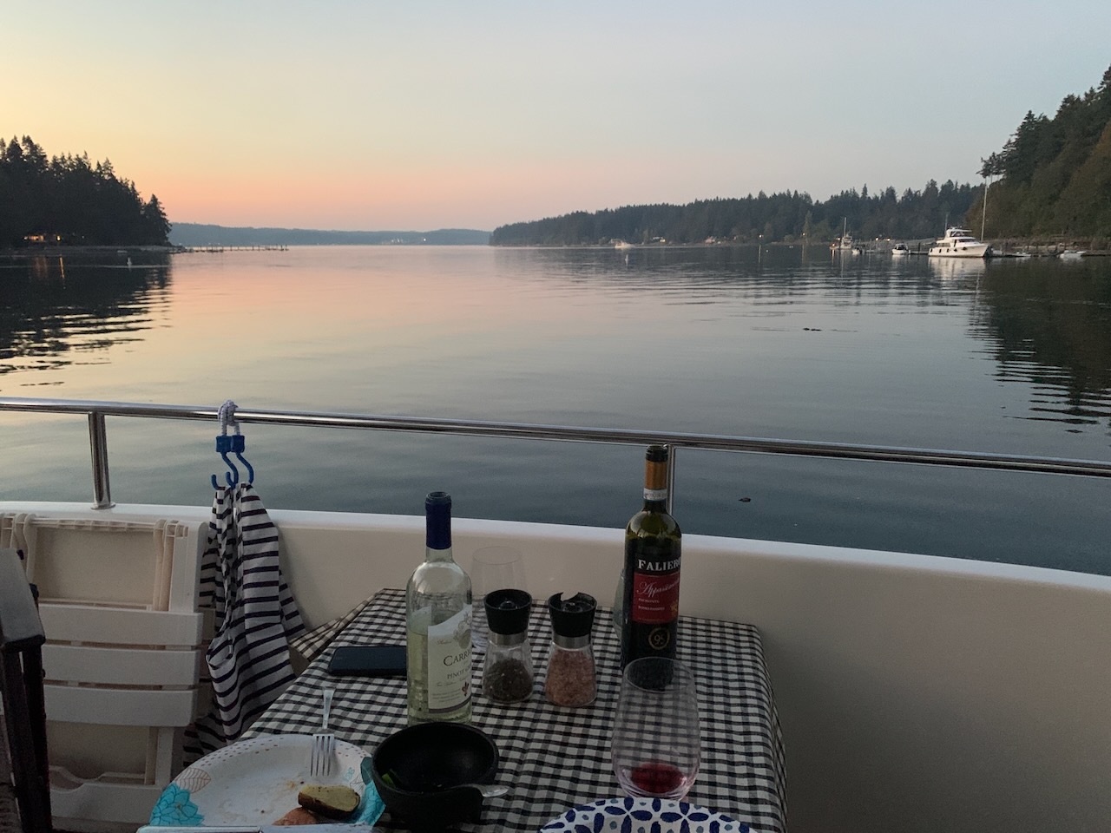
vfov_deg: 53.1
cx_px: 556
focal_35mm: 26
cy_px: 416
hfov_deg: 67.3
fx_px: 834
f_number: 1.8
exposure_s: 1/30
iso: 500
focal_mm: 4.25
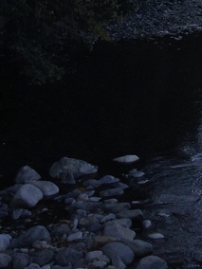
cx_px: 320
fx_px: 833
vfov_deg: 16.4
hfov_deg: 13.0
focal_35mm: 107
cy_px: -158
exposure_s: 1/1058
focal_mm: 3.3
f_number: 2.4
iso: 25
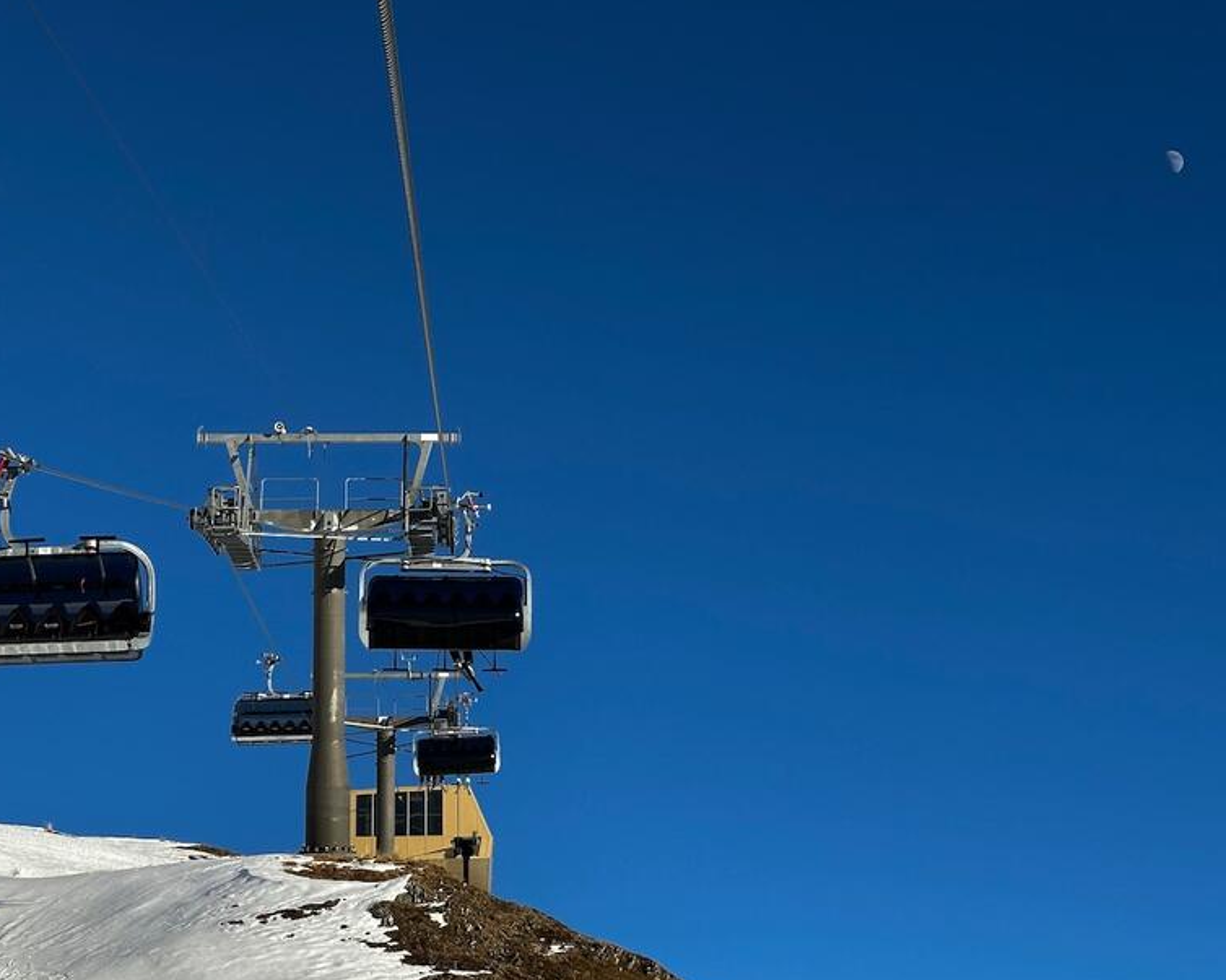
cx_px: 533
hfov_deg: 29.5
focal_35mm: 64
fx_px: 2322
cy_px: 534
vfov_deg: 23.8
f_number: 1.78
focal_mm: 6.86
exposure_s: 1/3367
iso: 64
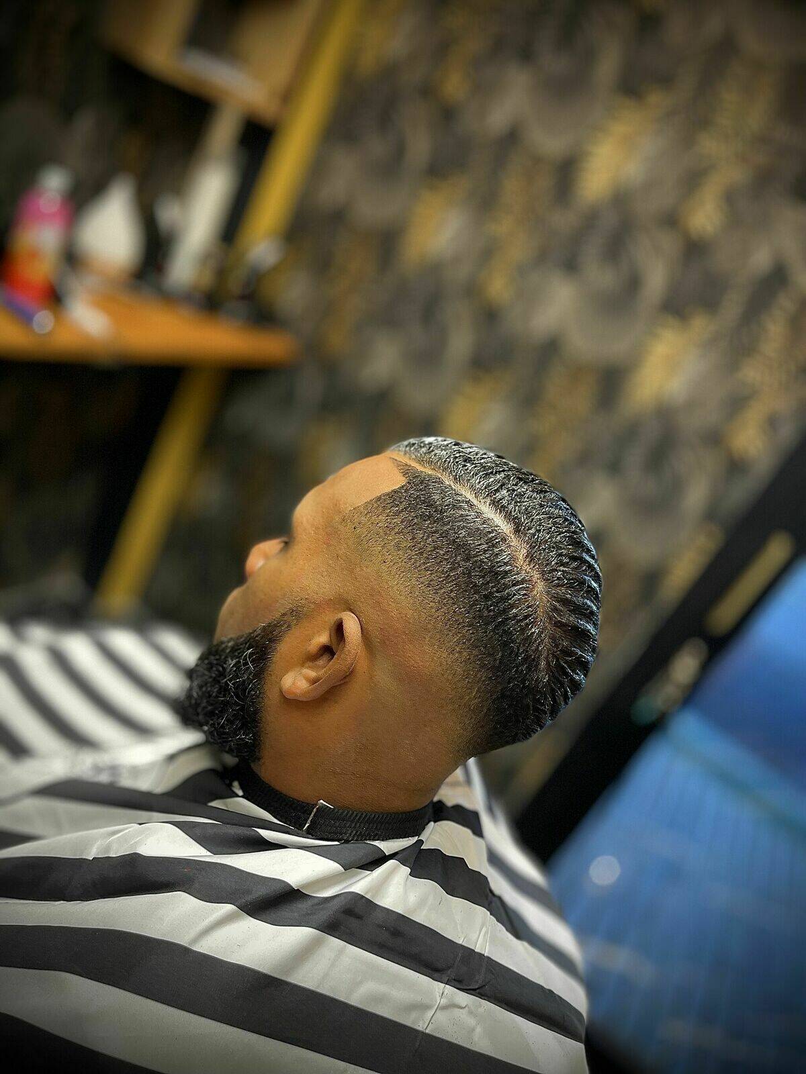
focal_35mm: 26
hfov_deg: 53.1
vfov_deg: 67.3
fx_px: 807
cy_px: 537
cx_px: 403
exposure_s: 1/50
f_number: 1.6
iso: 125
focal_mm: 5.1
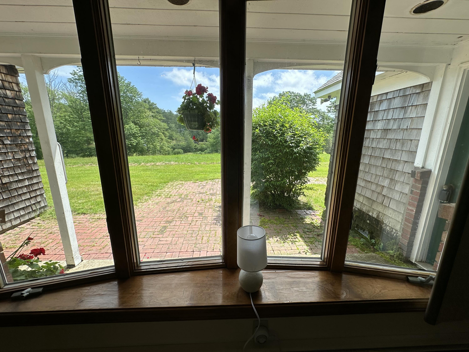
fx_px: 190
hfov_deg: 102.1
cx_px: 234
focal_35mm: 14
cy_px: 176
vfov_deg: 85.7
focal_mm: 2.22
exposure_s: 1/636
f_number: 2.2
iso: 40
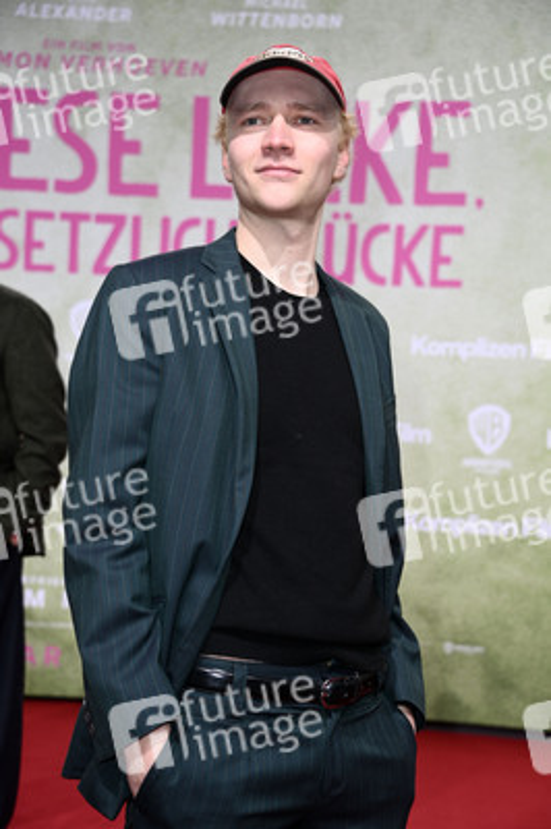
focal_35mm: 72
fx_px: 1656
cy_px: 414
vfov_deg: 28.1
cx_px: 276
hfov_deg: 18.9
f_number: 5.6
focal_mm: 72
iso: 640
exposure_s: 1/250
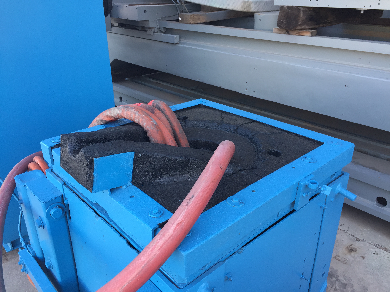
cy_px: 146
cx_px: 195
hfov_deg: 61.7
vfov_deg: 48.2
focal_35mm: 29
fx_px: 327
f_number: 2.2
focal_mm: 4.15
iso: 50
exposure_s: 1/120
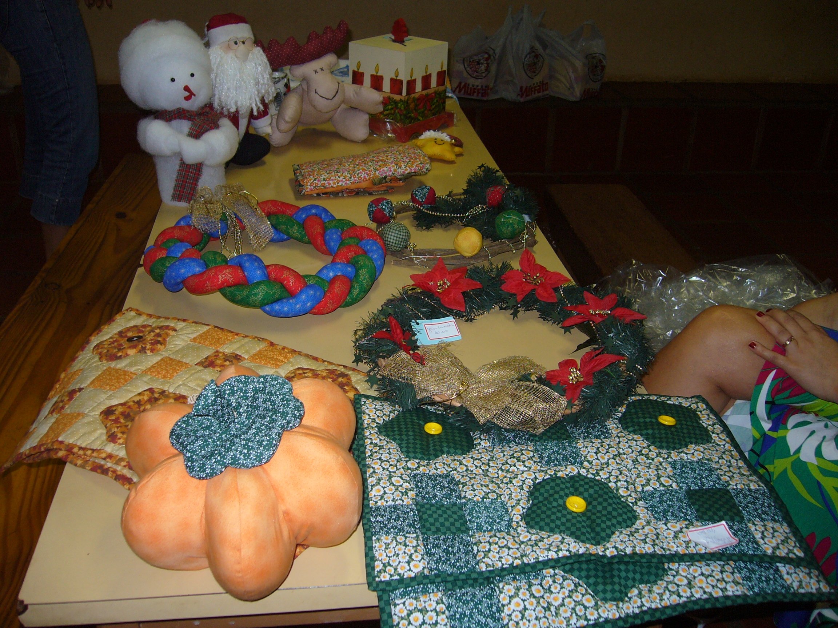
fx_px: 847
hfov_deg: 52.6
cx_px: 419
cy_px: 314
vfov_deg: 40.7
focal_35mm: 35
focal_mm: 5.8
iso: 100
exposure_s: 1/60
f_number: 2.8
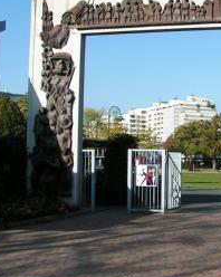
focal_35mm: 67
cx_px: 217
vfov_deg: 28.3
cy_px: 120
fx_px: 548
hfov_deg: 22.0
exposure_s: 1/500
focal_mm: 5.8
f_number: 5.6
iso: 50
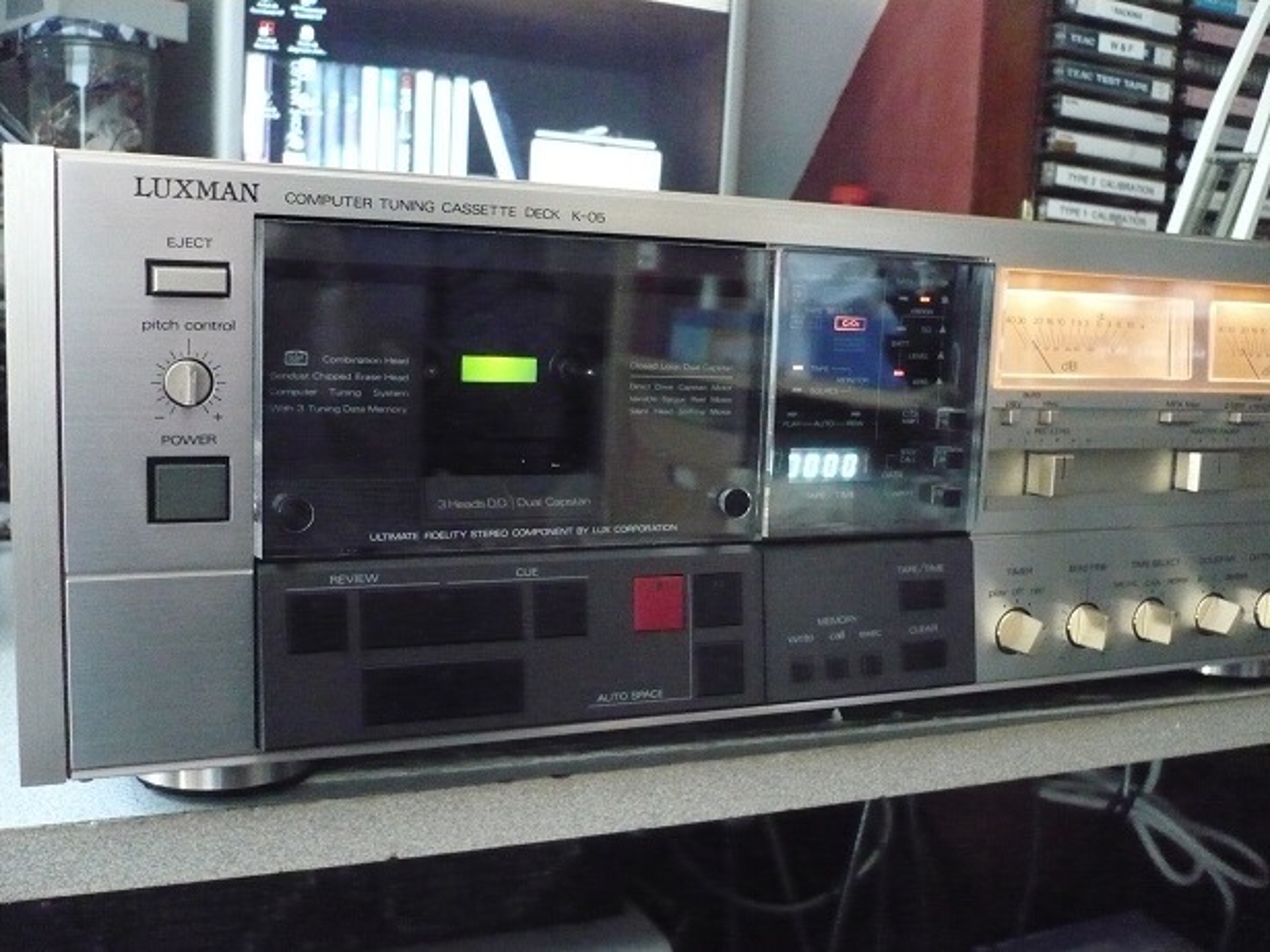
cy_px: 476
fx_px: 1284
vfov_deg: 40.7
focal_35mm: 35
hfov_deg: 52.6
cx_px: 635
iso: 1250
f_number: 2.8
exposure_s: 1/30
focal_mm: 5.8
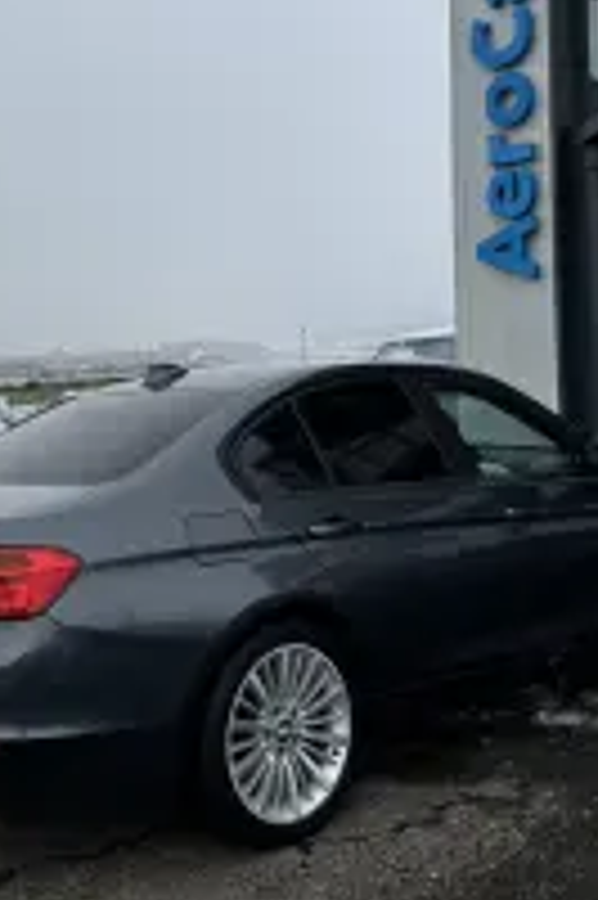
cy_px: 302
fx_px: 1123
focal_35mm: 45
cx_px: 243
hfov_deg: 29.7
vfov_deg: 43.0
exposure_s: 1/2174
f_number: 1.78
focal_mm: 6.76
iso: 80
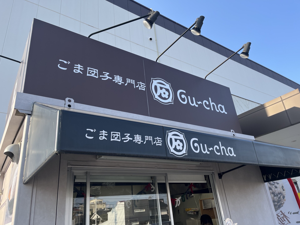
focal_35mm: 26
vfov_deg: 53.1
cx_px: 150
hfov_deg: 67.3
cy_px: 112
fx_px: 225
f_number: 1.6
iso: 50
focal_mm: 5.1
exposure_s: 1/951
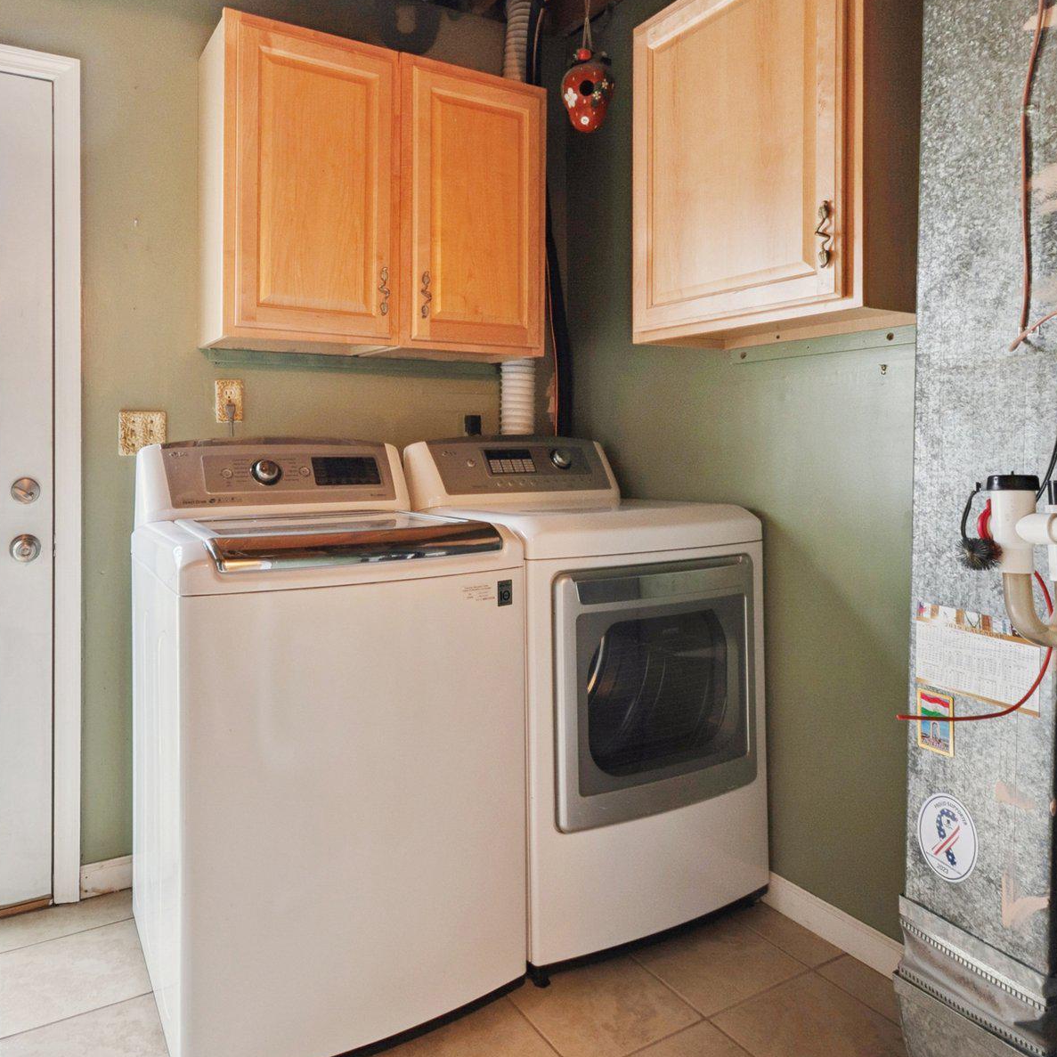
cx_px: 443
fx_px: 760
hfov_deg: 69.2
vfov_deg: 69.4
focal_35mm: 22
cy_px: 475
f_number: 5.6
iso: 400
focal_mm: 10
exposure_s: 1/15
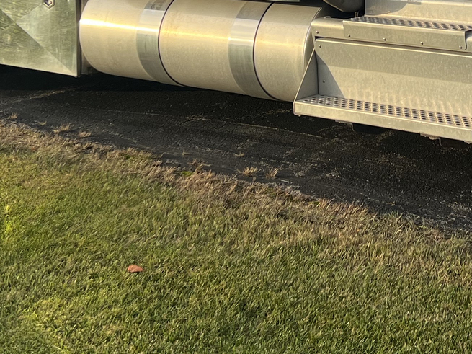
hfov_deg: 23.8
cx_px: 422
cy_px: -107
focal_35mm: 80
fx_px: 1091
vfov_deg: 17.3
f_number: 1.5
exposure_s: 1/1449
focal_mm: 5.7
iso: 50
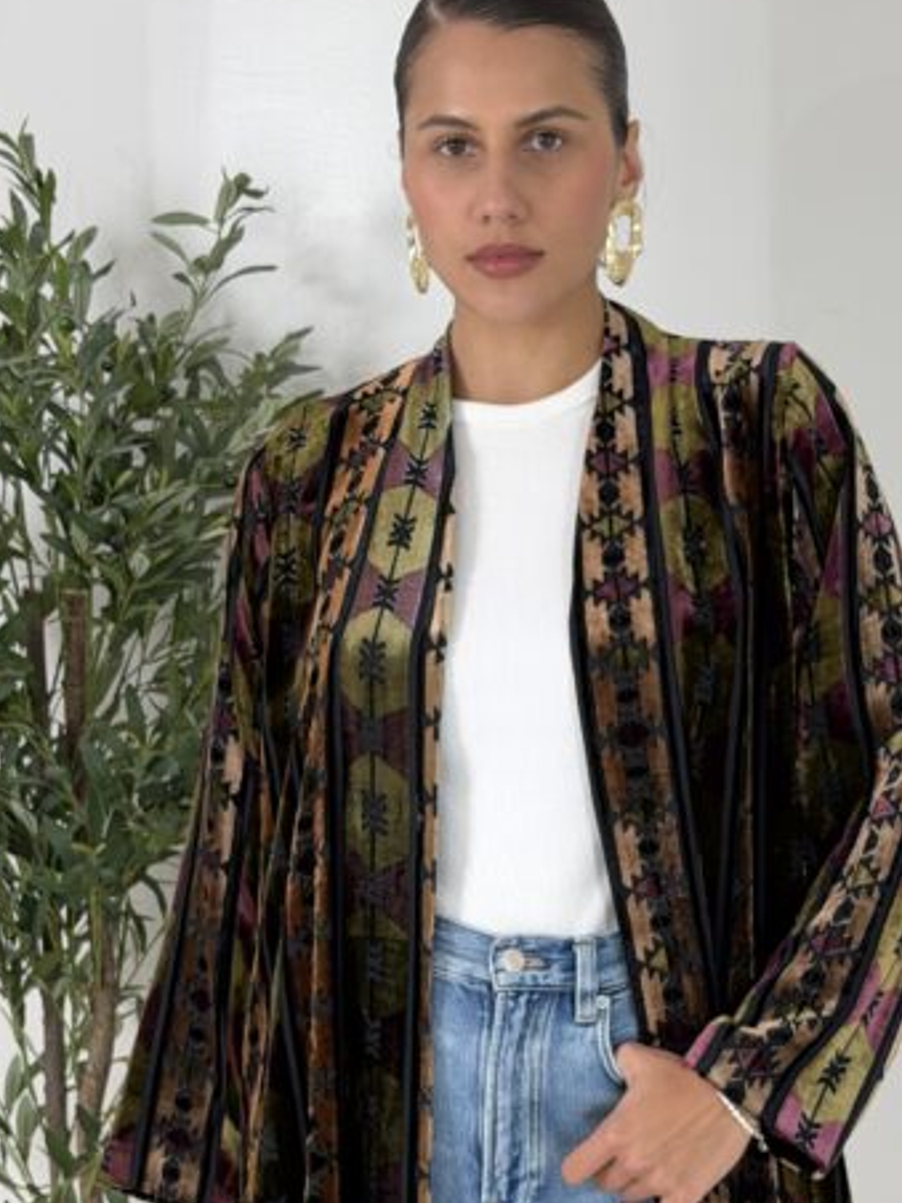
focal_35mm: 85
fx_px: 2953
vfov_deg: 22.9
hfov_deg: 17.4
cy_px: 854
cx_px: 508
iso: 64
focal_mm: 6.76
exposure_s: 1/162
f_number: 1.78
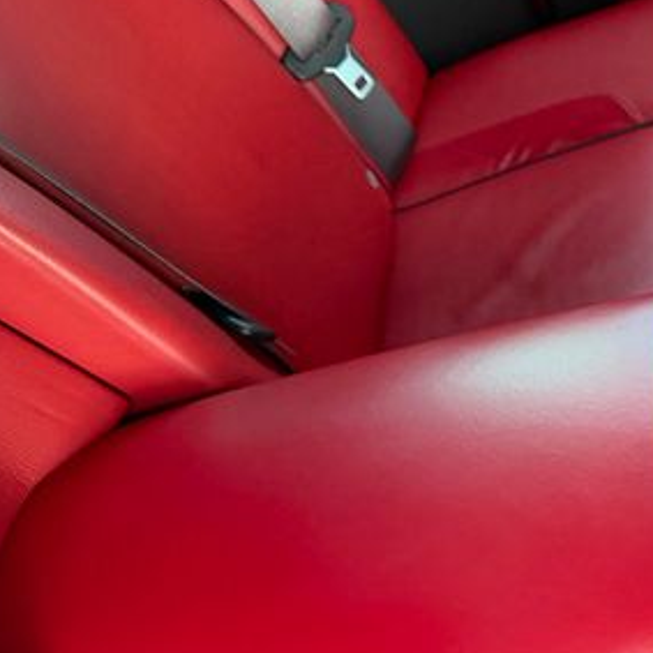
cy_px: 448
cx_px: 644
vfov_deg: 34.9
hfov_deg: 32.7
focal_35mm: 48
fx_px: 1024
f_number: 1.78
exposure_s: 1/51
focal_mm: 6.76
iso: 800
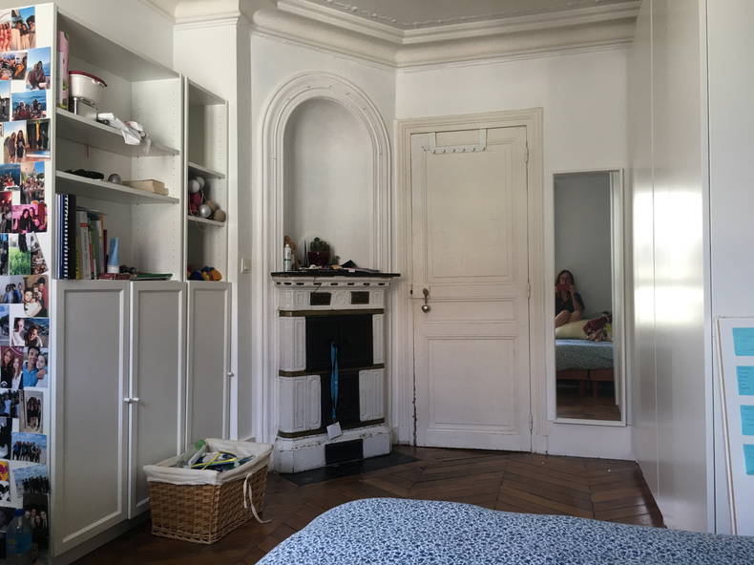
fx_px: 631
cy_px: 282
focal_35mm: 29
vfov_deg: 48.2
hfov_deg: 61.7
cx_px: 377
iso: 32
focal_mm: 4.15
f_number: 2.2
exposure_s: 1/33
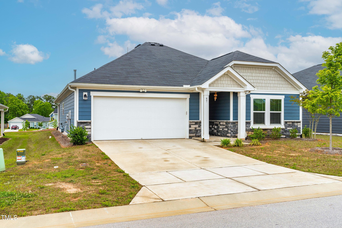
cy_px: 114
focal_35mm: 35
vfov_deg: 37.9
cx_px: 171
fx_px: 332
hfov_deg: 54.4
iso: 100
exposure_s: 1/160
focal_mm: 35
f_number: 8
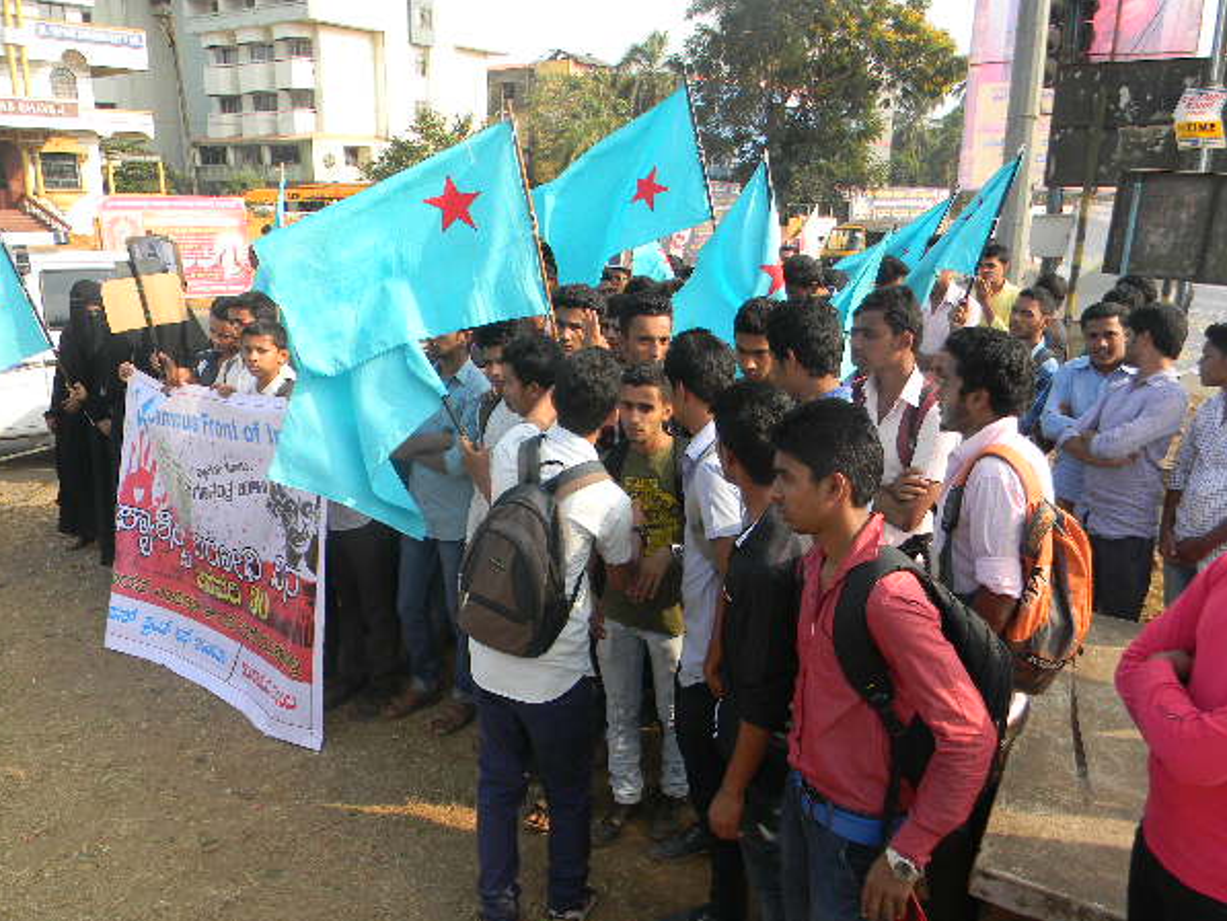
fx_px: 1064
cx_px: 637
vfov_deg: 46.8
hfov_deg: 59.9
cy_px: 491
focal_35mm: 30
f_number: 3.5
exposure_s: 1/218
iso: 80
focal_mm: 5
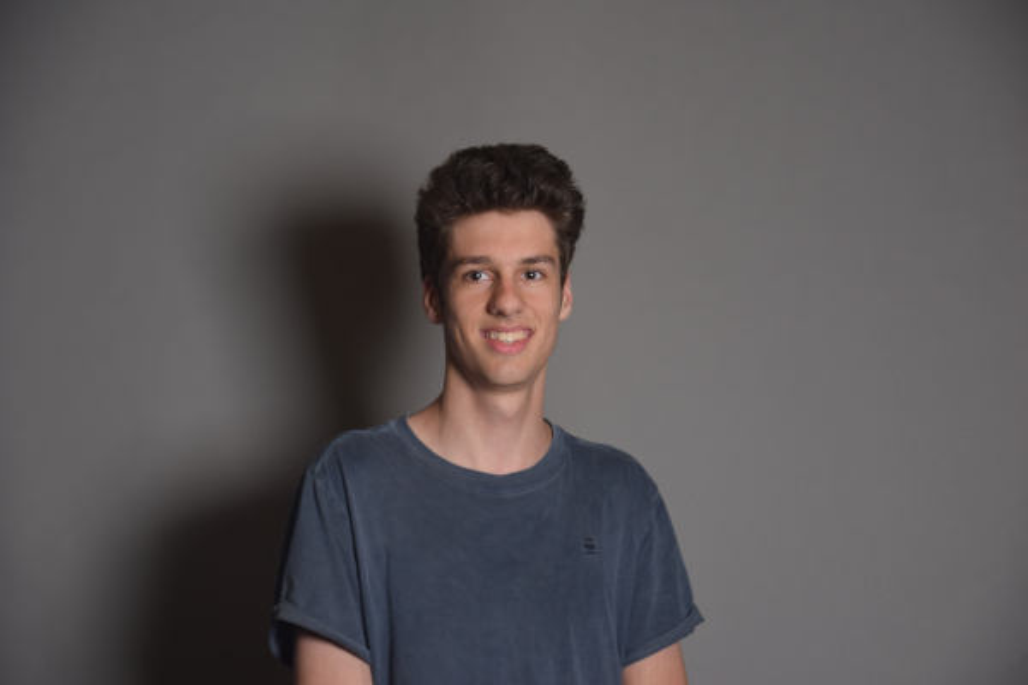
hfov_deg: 20.0
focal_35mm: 102
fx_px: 2912
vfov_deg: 13.4
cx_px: 514
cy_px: 342
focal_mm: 68
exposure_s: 1/90
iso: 100
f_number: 5
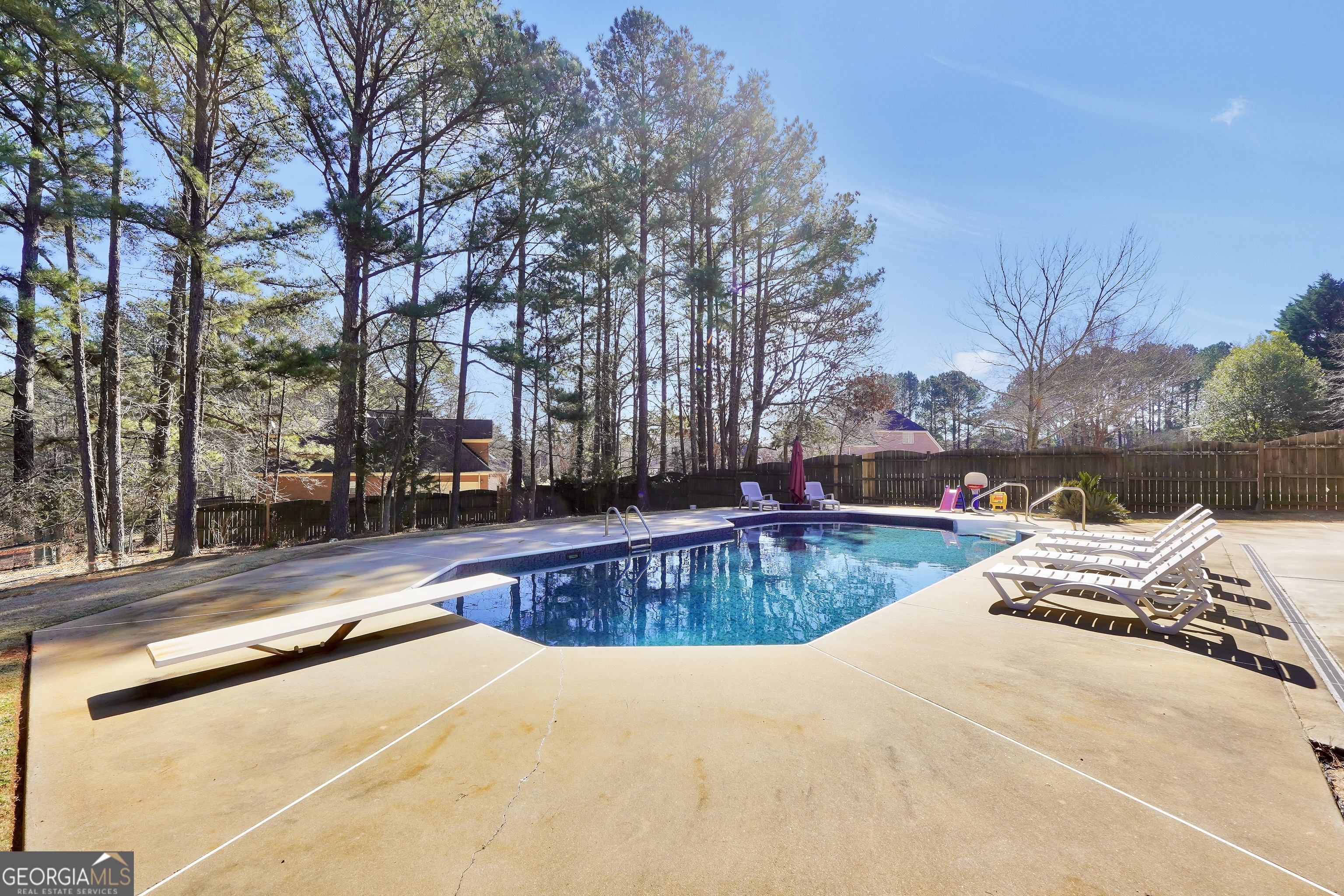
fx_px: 560
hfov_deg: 100.4
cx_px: 672
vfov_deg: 77.3
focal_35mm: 15
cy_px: 448
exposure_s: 1/125
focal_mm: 10
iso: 100
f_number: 9
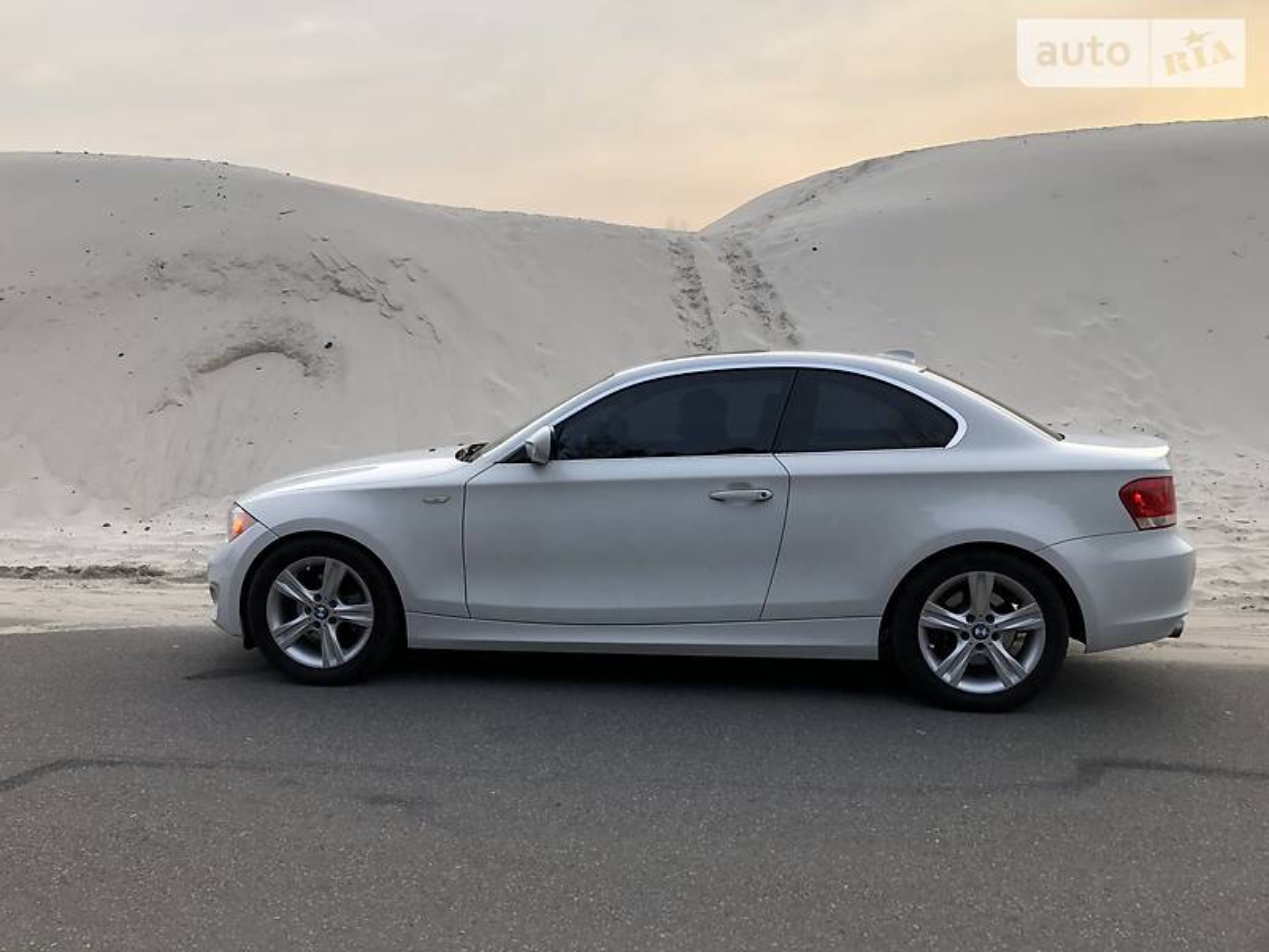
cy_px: 476
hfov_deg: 63.4
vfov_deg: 49.7
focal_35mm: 28
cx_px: 634
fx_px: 1026
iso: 20
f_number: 1.8
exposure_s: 1/269
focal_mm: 4
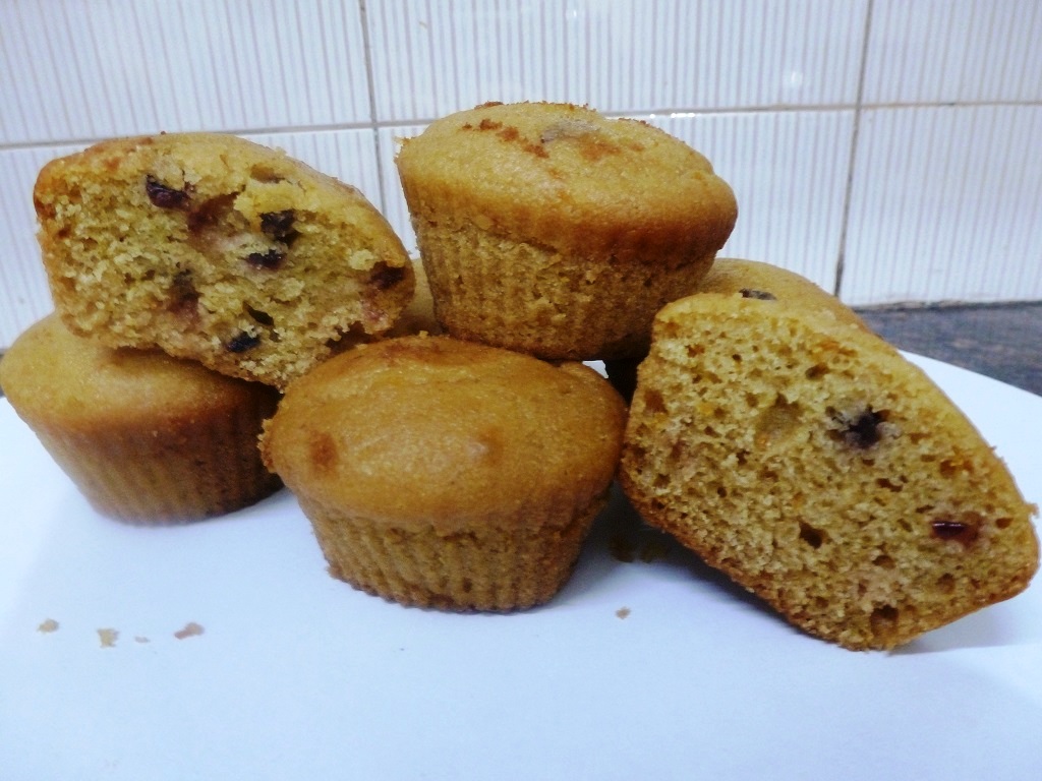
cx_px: 521
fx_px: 722
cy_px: 390
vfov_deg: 56.8
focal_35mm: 24
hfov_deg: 71.6
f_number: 3.3
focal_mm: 4.3
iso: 400
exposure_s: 1/13
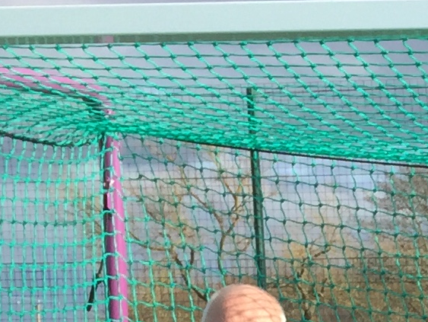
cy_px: 731
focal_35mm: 168
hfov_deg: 10.8
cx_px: 834
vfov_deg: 8.2
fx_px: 2079
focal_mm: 4.15
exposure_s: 1/920
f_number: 2.2
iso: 32
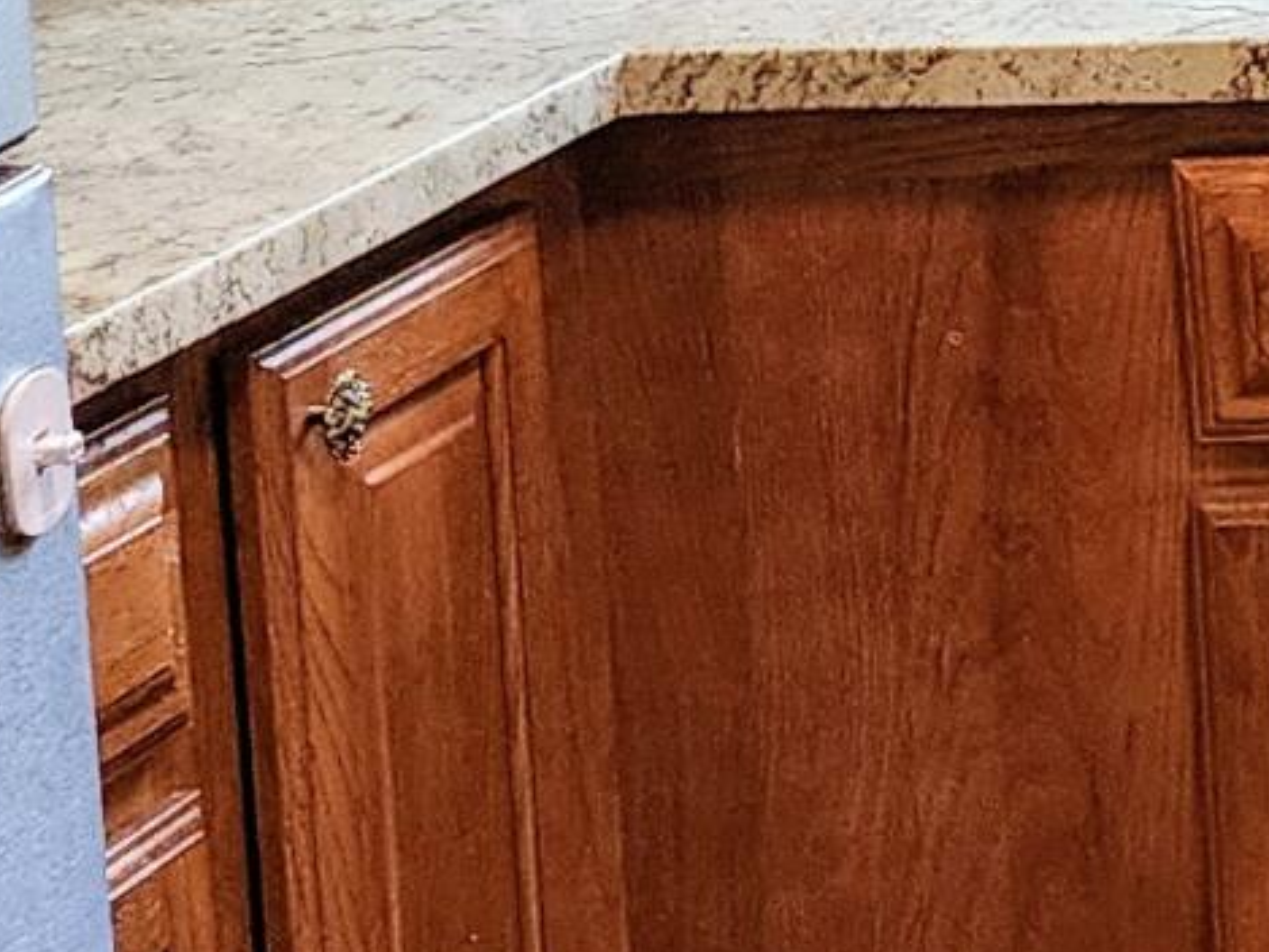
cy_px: -471
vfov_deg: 9.8
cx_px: 3109
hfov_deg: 11.1
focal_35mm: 147
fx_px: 5390
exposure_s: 1/120
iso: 160
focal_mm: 6.4
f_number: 1.8
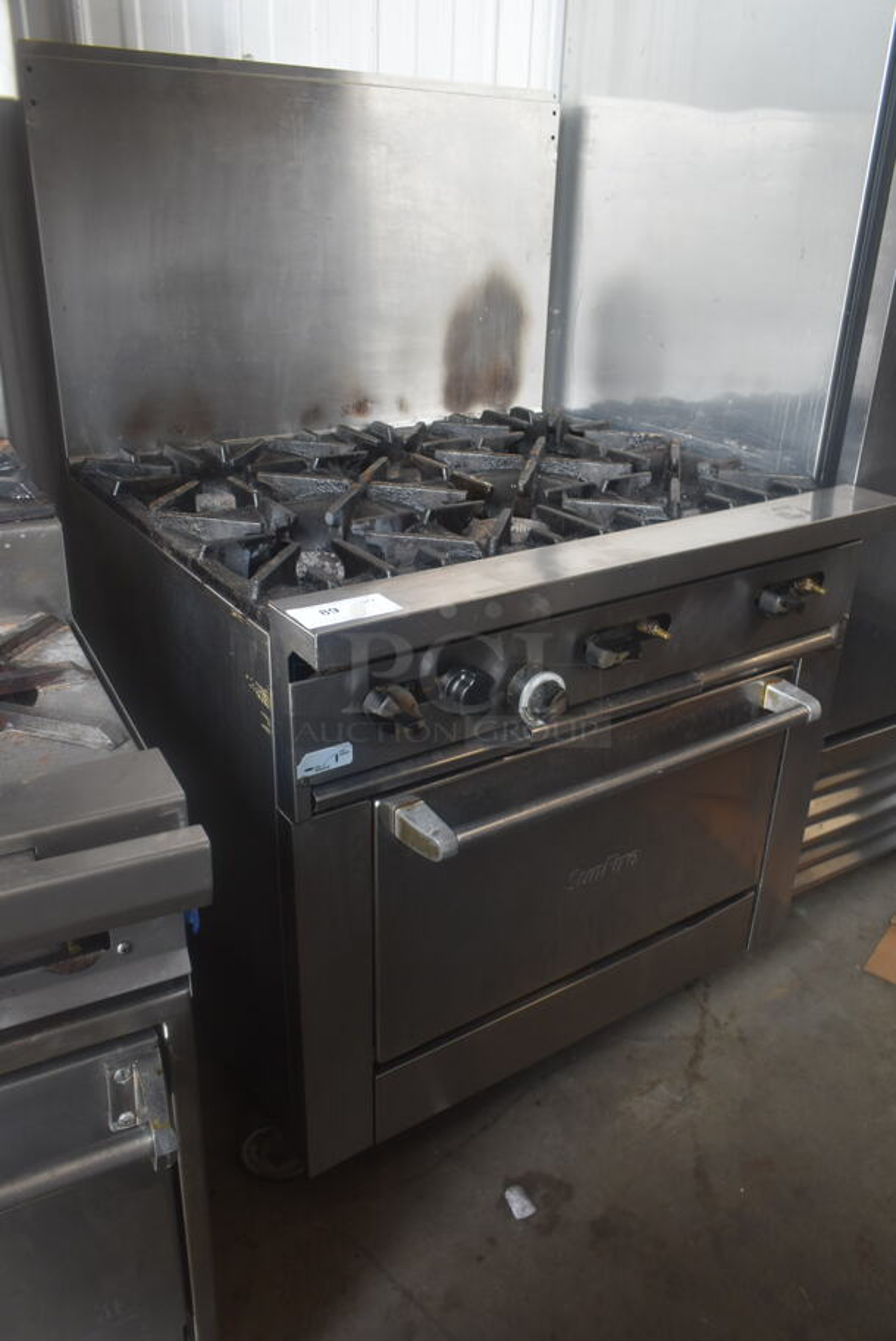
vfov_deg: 67.3
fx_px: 1006
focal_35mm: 27
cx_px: 448
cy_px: 670
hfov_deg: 48.0
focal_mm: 18
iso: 360
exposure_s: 1/60
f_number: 8
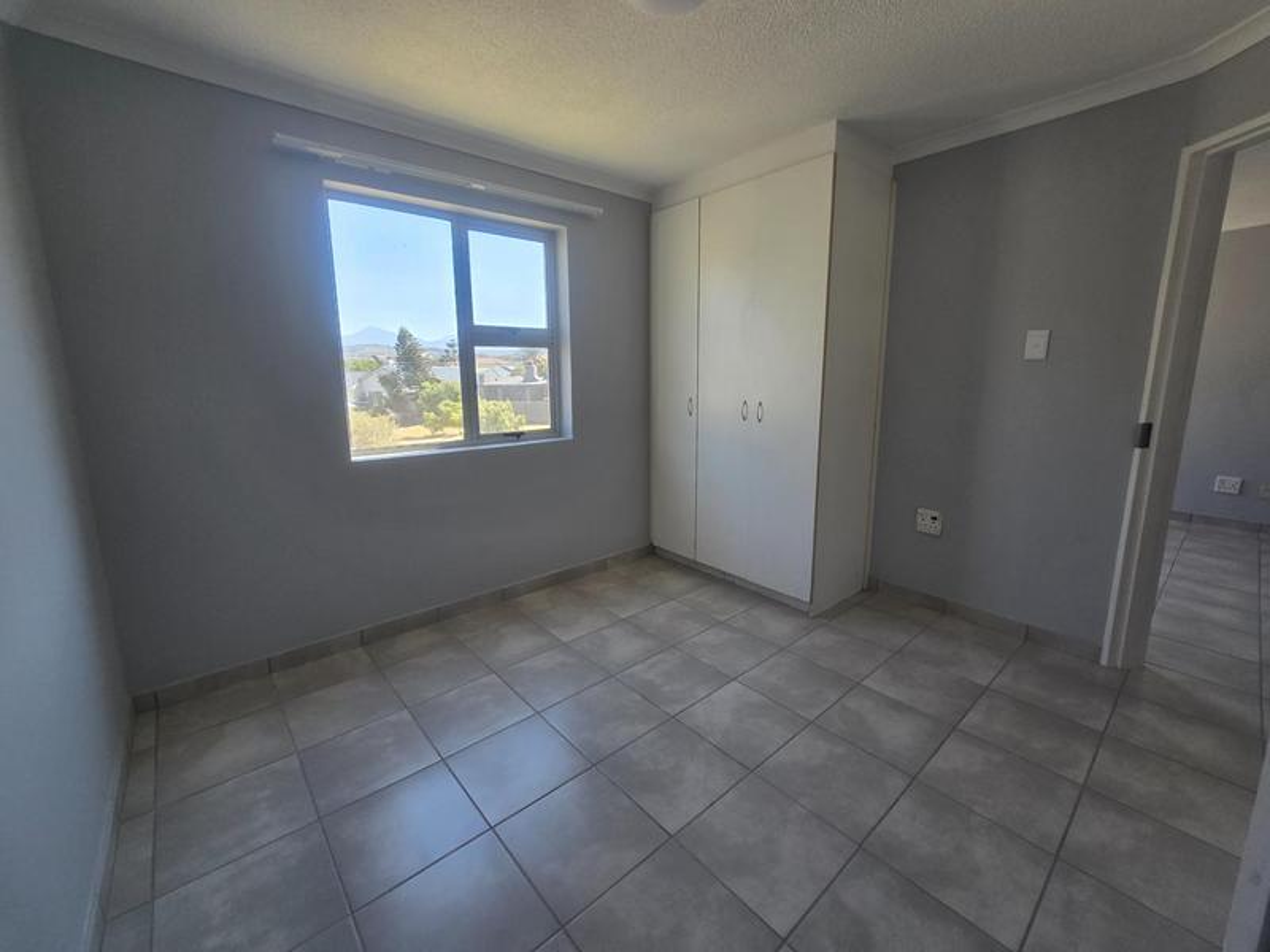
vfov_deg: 89.9
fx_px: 477
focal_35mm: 13
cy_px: 476
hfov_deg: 106.2
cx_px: 635
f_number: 2.2
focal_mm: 2.2
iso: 50
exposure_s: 1/253
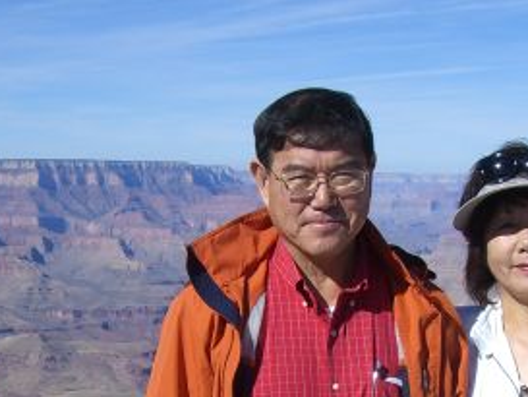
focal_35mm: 89
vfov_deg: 16.3
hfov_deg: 22.0
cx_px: 286
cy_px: 399
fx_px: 1358
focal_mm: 6.2
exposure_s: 1/800
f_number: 4.3
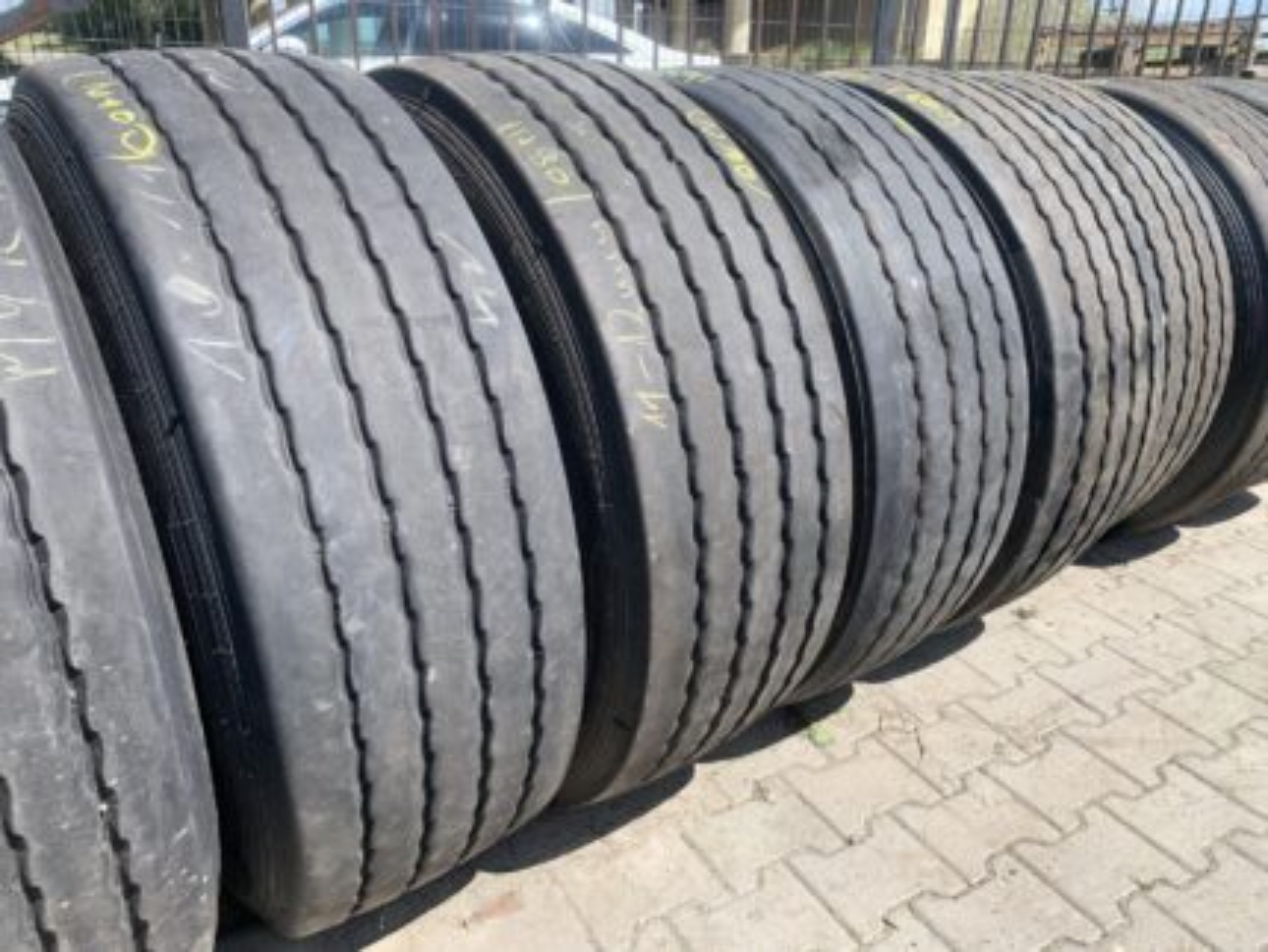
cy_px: 476
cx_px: 634
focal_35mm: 26
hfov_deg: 67.3
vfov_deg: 53.1
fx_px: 953
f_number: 1.8
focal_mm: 4.25
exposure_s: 1/1235
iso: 25
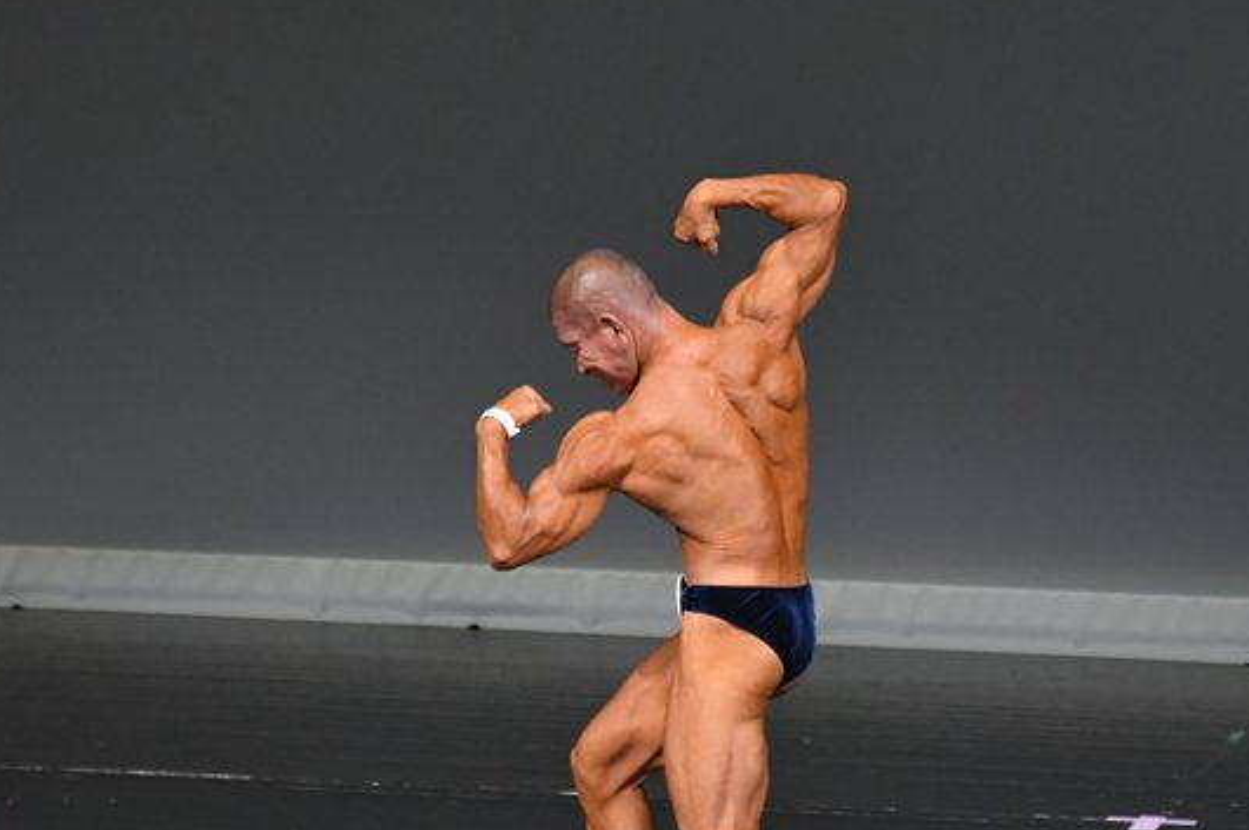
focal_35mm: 504
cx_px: 766
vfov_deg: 2.7
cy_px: 576
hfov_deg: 4.1
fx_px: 17469
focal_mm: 230
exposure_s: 1/400
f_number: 5.6
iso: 4000
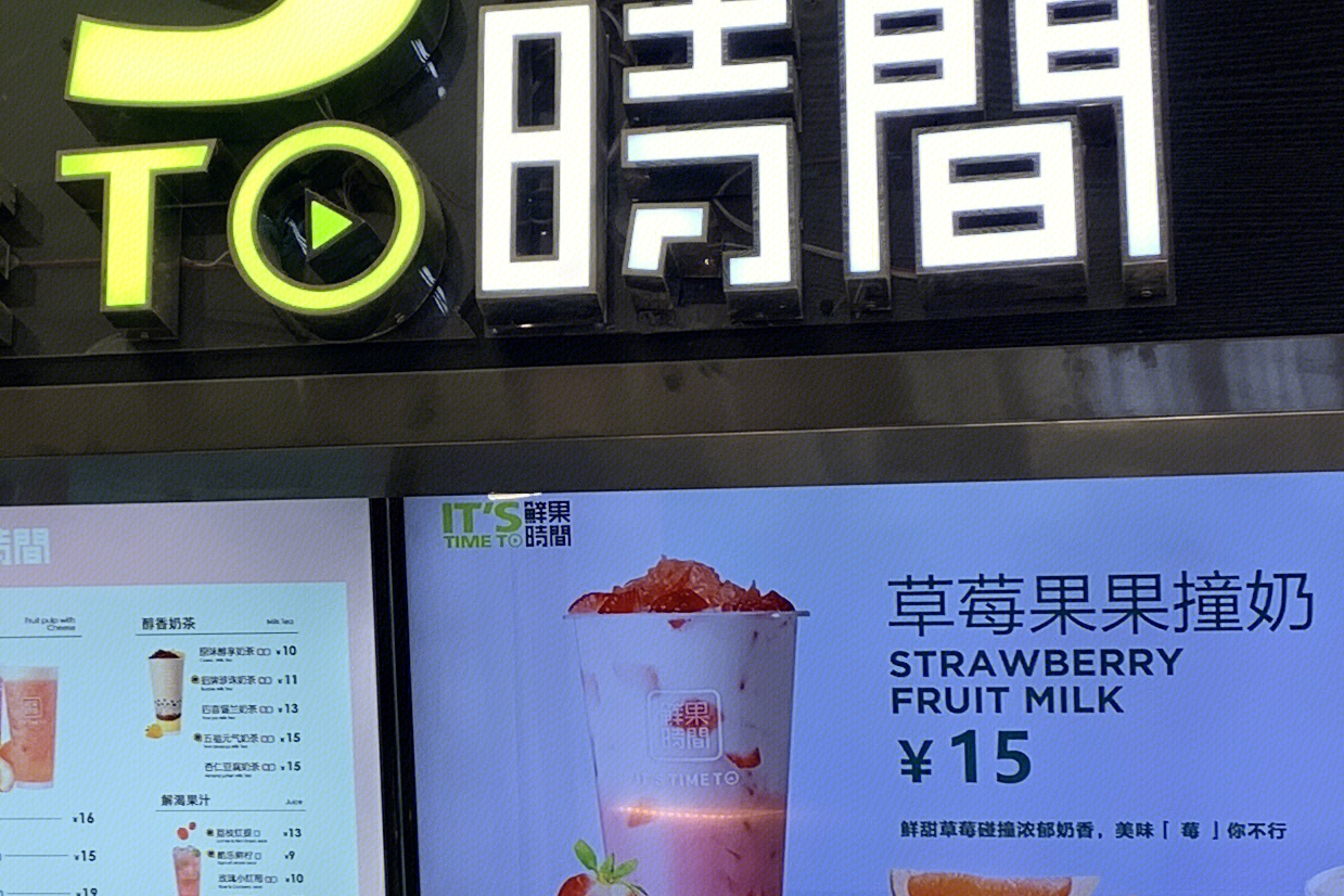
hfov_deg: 22.9
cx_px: 377
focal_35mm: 88
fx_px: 3285
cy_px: 545
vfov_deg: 15.5
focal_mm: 4.25
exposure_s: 1/100
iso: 64
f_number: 1.8
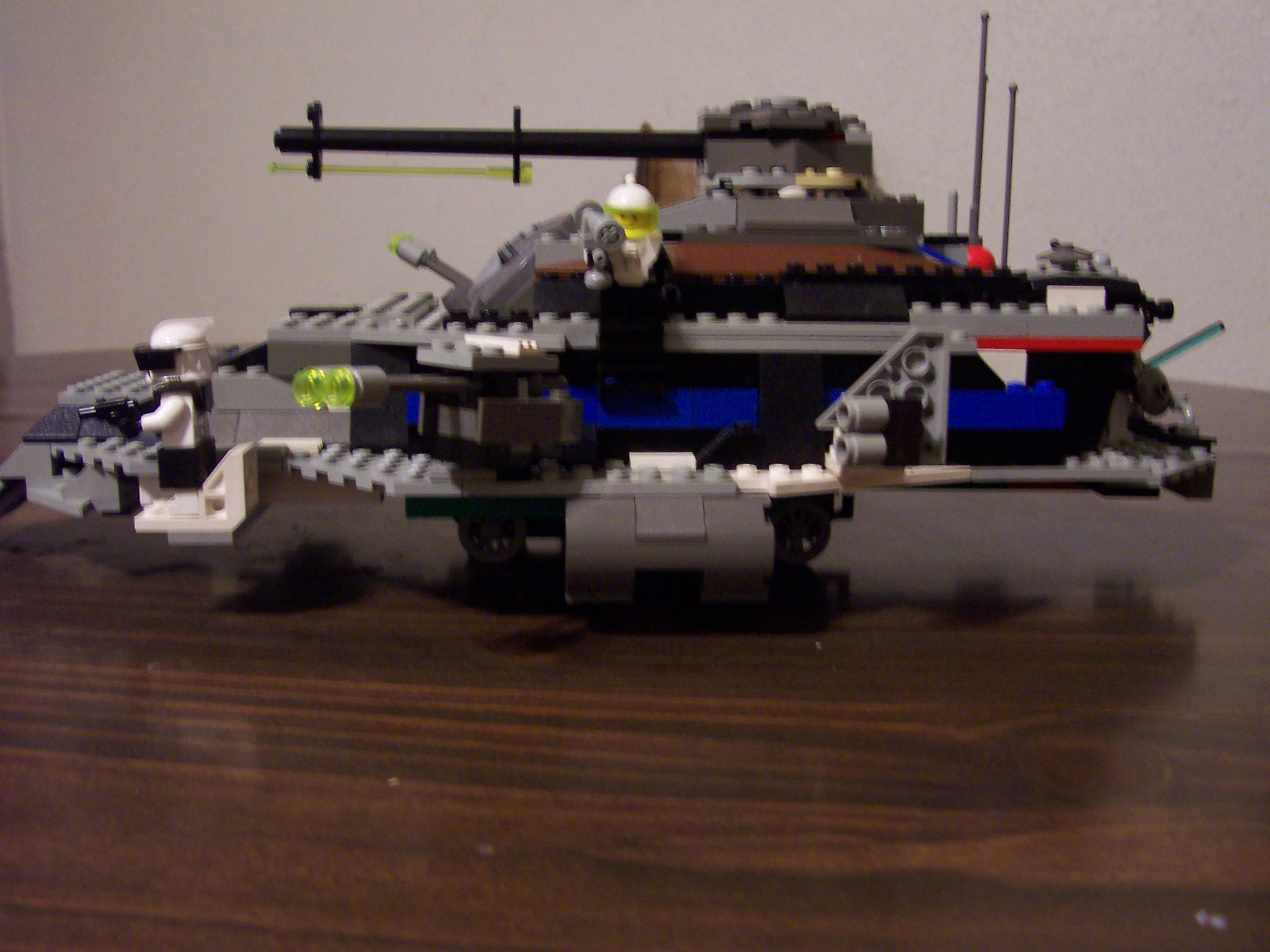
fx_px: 1357
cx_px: 635
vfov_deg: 38.7
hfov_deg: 50.1
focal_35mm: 37
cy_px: 476
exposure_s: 1/8
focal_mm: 5.6
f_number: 2.8
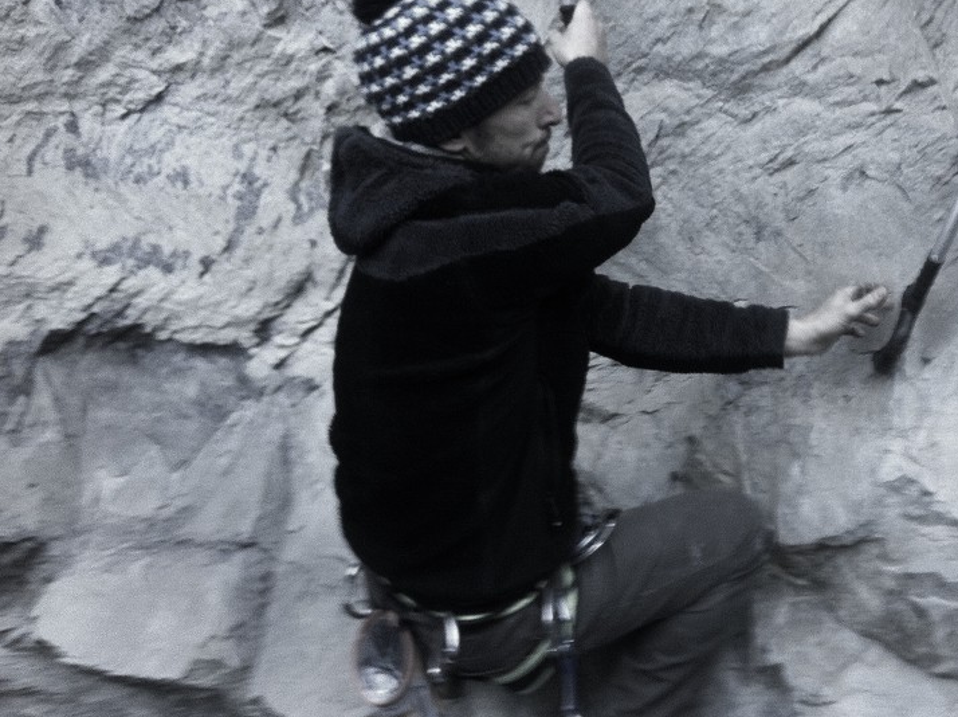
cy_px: 316
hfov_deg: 38.4
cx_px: 649
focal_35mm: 49
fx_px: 1355
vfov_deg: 29.6
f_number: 2.8
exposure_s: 1/24
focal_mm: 3.85
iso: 80
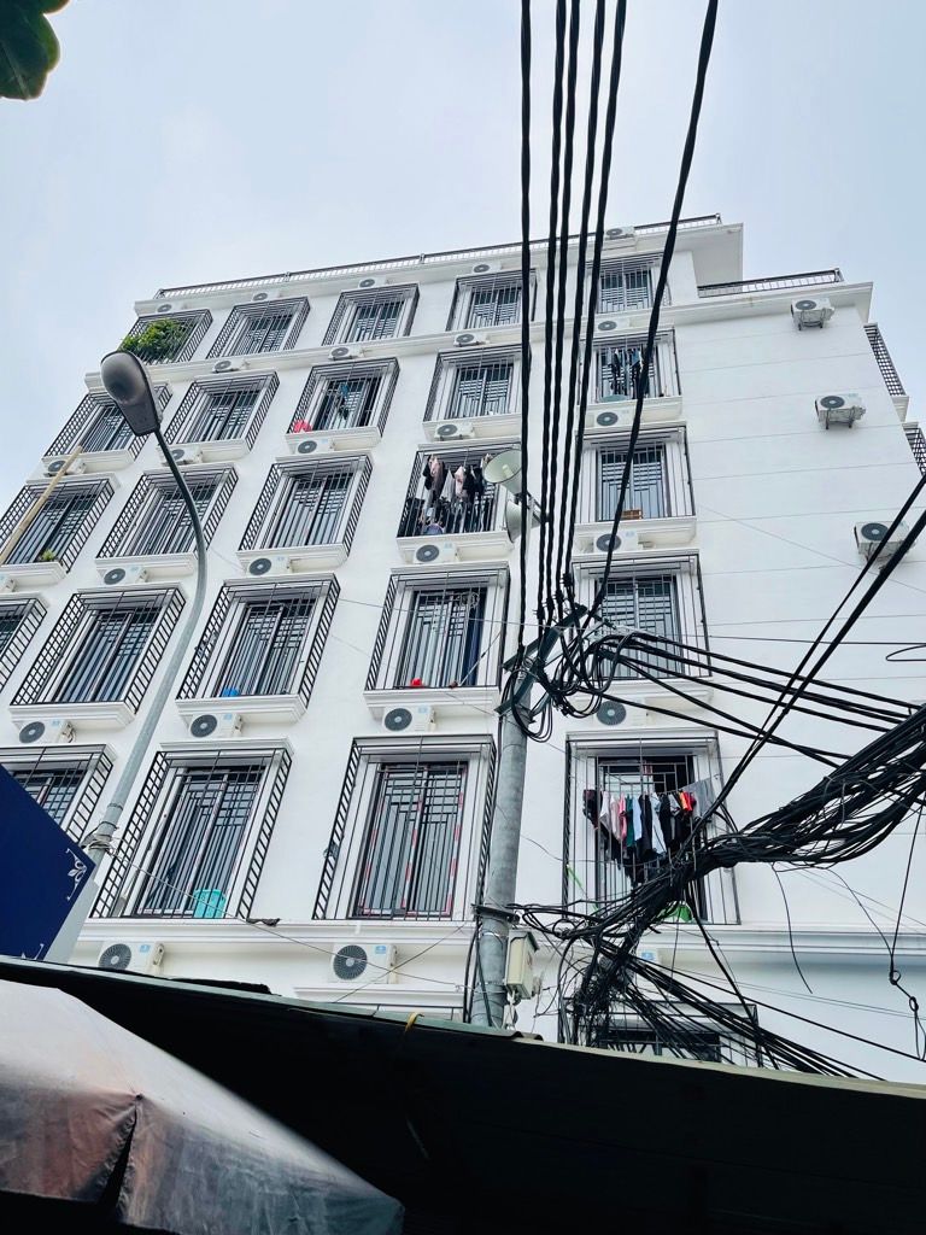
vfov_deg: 69.4
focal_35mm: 25
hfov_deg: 54.9
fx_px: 892
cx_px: 463
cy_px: 618
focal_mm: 5.1
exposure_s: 1/3257
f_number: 1.6
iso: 32
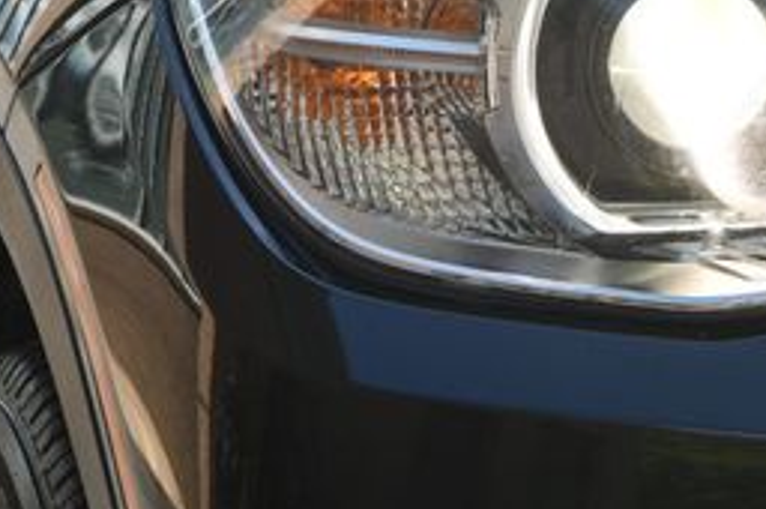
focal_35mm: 458
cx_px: 862
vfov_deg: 3.0
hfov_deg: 4.5
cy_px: 108
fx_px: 9733
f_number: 8
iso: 200
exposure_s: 1/250
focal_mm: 122
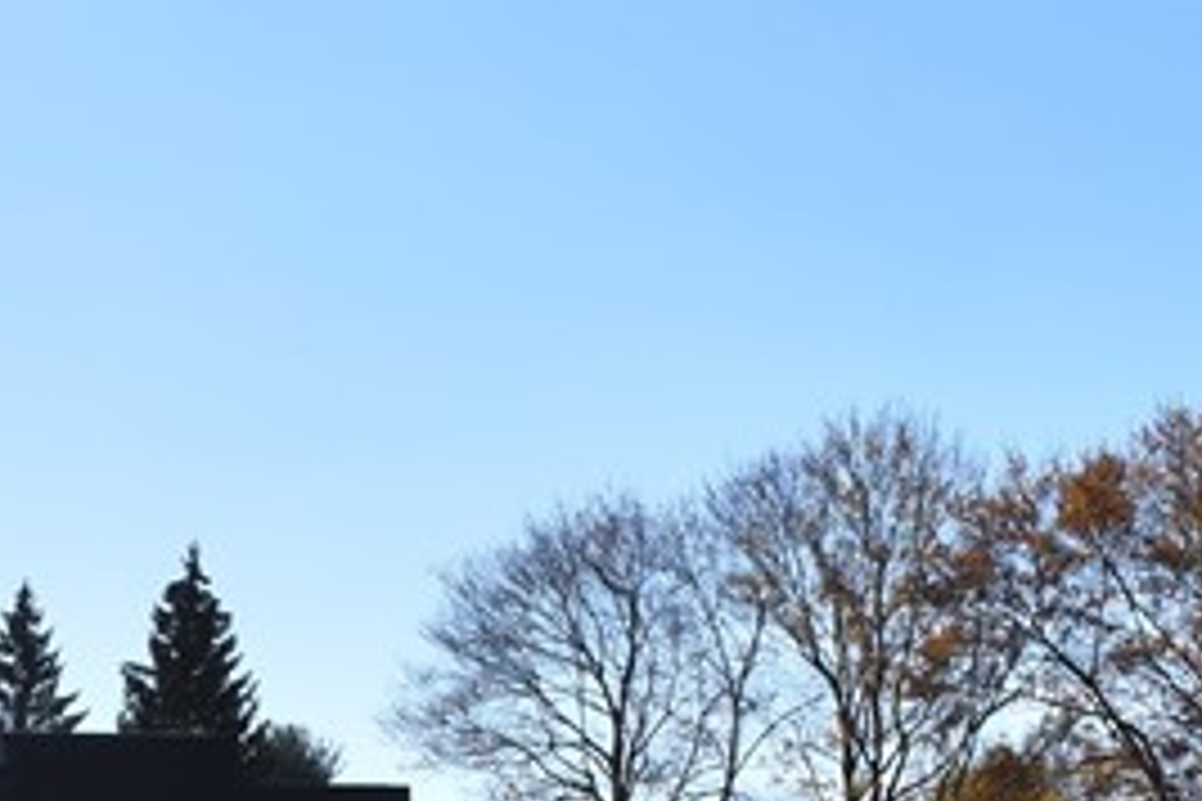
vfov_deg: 11.4
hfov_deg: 18.0
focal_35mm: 110
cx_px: -59
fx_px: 3672
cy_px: 1552
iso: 100
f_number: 9
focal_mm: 18
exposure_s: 1/320
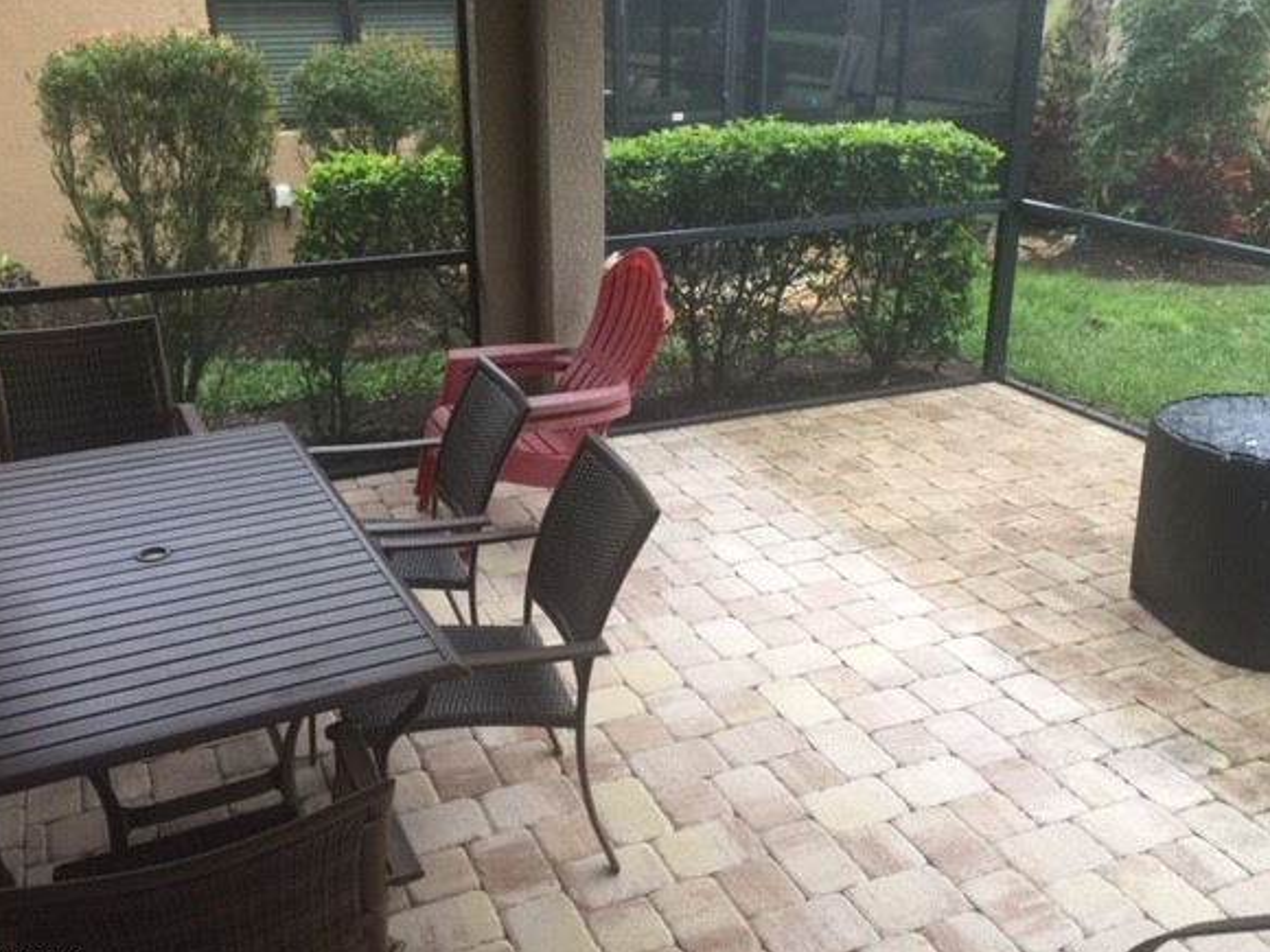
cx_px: 611
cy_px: 471
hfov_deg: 56.8
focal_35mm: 32
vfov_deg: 44.2
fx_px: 1174
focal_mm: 4.15
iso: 40
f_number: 2.2
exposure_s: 1/30
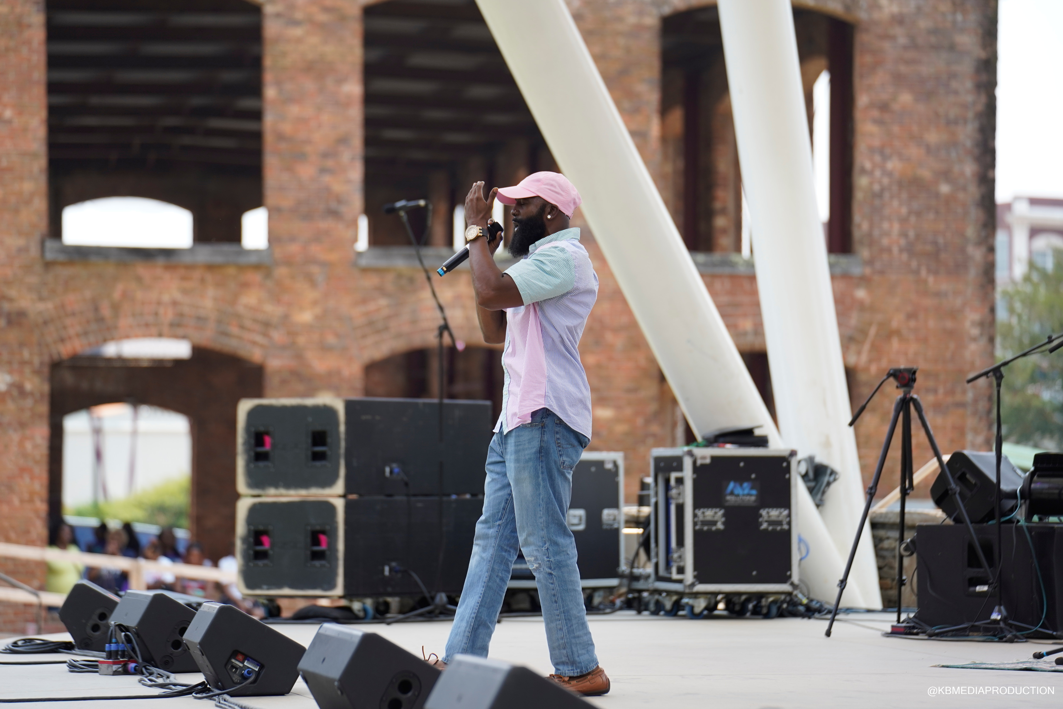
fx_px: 3632
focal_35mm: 123
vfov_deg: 11.1
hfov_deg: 16.7
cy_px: 354
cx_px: 532
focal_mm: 123
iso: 320
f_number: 2.8
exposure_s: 1/1600
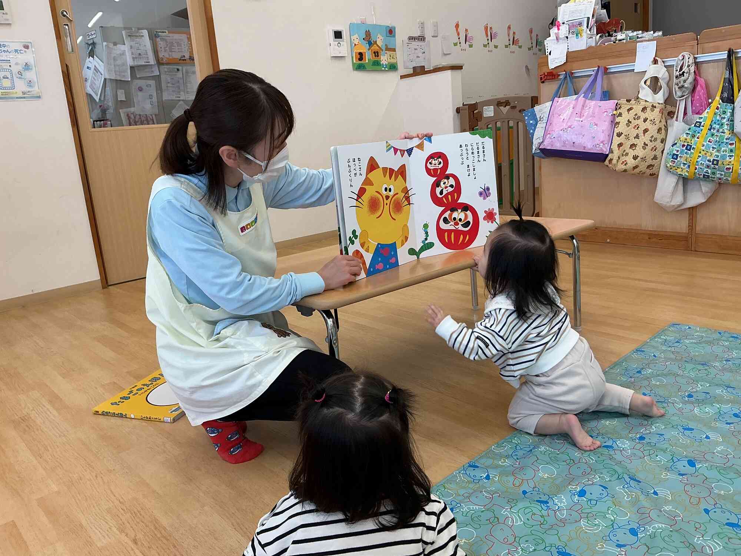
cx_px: 370
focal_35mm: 29
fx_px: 621
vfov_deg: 48.2
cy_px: 278
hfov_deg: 61.7
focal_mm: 3
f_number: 1.8
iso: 40
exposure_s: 1/120
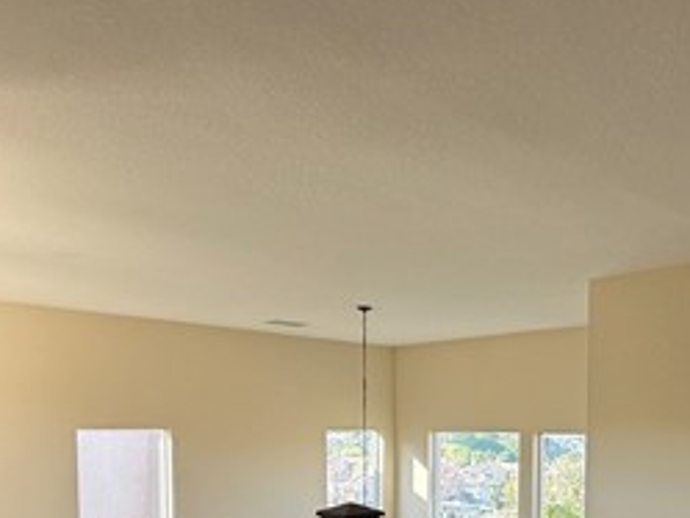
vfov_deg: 37.0
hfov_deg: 50.2
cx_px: 474
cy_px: 471
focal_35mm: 36
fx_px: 718
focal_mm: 2.22
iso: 64
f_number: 2.2
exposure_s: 1/116
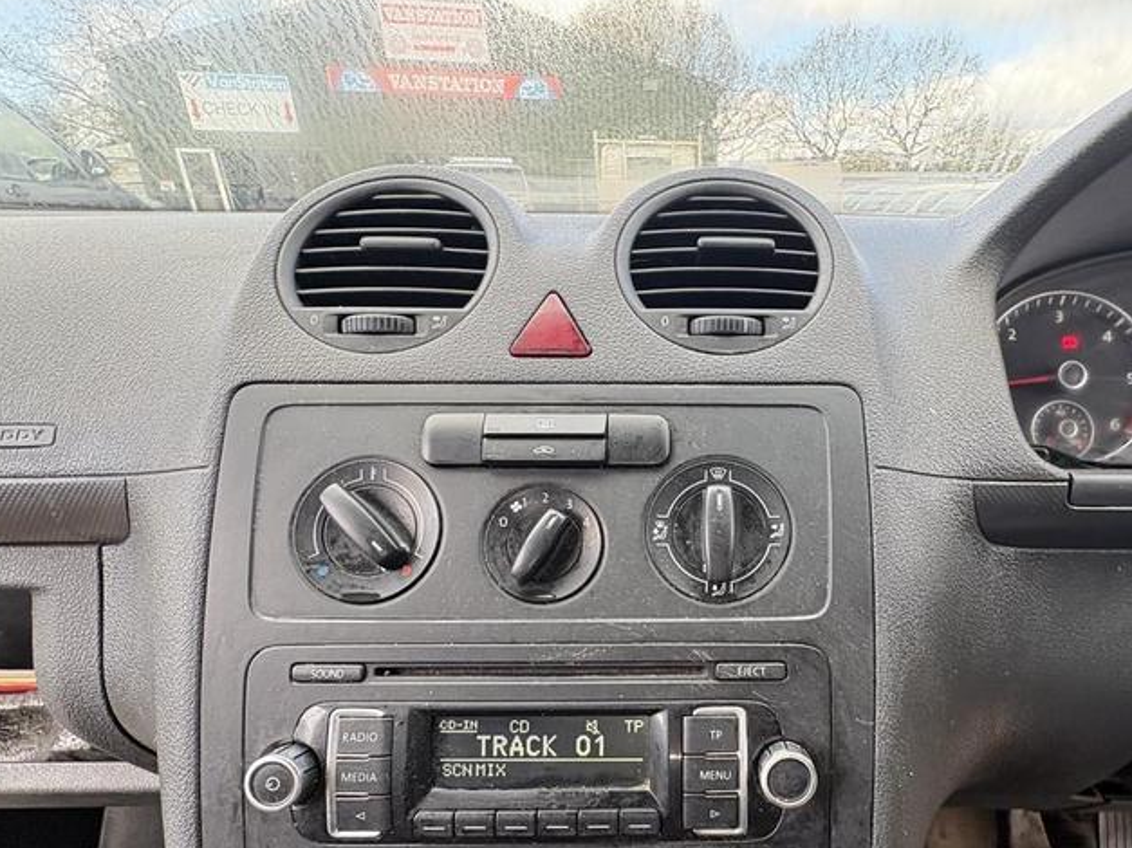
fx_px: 654
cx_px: 701
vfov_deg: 65.0
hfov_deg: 80.4
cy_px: 532
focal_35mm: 20
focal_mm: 2.22
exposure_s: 1/99
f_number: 2.2
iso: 125
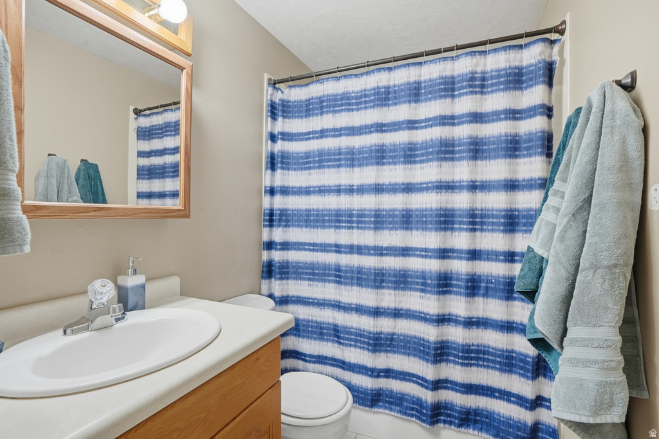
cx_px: 330
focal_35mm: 16
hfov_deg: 96.7
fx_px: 293
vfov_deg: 73.8
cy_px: 220
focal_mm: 16
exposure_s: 1/50
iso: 250
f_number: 9
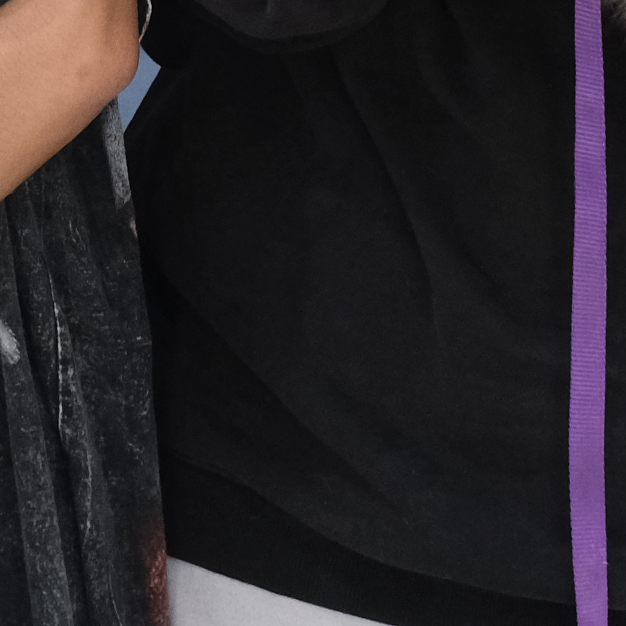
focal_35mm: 204
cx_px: -78
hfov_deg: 8.5
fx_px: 4174
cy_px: -538
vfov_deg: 8.2
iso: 1600
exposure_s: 1/60
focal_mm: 24.2
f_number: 4.4
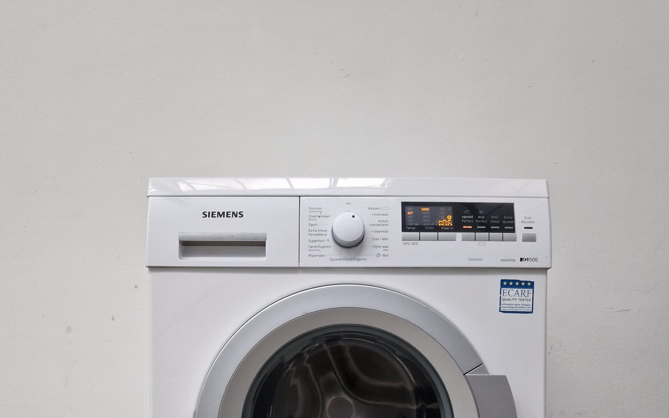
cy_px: 383
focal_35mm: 34
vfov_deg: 34.9
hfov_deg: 56.7
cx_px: 332
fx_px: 620
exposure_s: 1/100
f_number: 1.8
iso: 200
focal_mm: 6.4
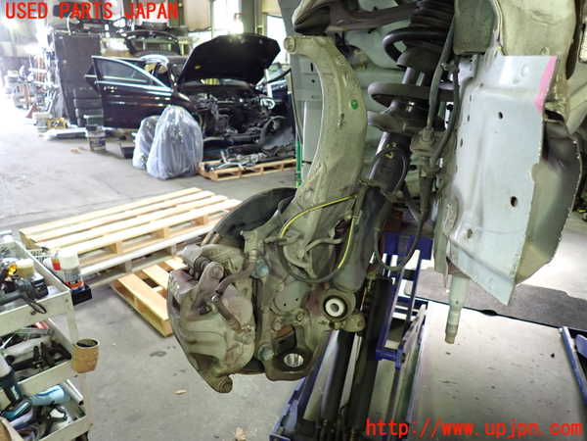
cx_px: 294
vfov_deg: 54.9
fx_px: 424
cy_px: 220
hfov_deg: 69.4
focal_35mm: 25
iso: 400
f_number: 2
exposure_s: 1/30
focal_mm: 4.5
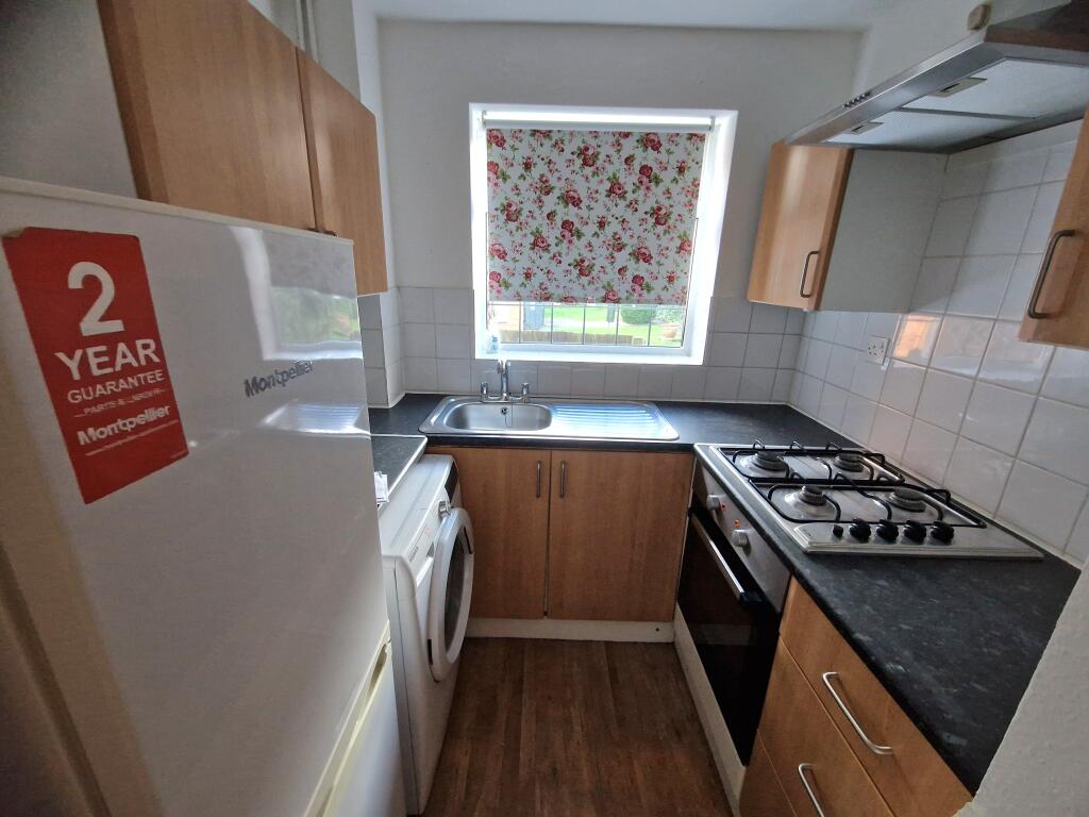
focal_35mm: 13
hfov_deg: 106.2
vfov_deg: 89.9
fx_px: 409
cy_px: 408
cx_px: 544
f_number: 2.2
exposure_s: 1/50
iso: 400
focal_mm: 2.2
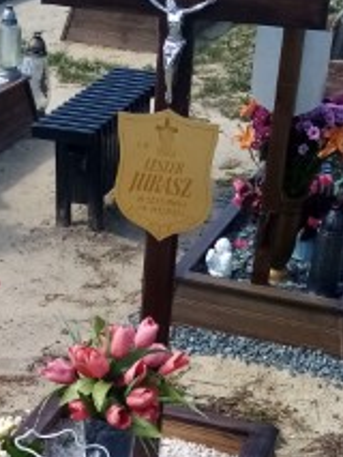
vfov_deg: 23.6
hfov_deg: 18.6
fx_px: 1029
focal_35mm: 78
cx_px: 34
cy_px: 493
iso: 107
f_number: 1.8
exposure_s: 1/831
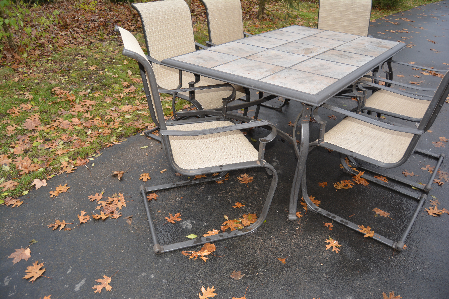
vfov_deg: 47.9
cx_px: 224
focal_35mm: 27
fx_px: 337
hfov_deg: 67.4
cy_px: 150
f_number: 3.5
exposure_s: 1/125
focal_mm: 18
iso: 250
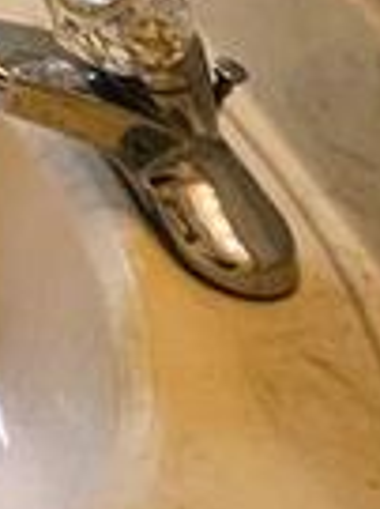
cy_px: -611
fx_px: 1525
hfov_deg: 8.9
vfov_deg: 14.4
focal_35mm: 104
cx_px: -1001
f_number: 2.2
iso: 50
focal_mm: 2.2
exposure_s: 1/60
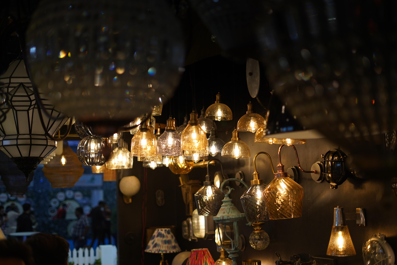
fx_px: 551
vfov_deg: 27.0
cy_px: 132
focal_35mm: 50
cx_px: 198
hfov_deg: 39.6
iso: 400
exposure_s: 1/320
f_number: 2
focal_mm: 50
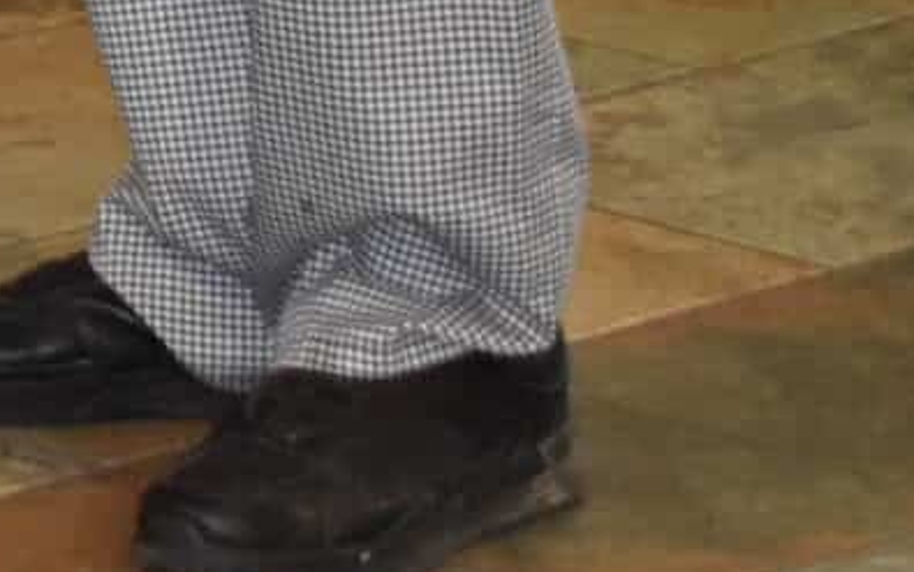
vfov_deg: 3.6
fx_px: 8613
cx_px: -2258
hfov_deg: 5.5
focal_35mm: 346
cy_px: -1616
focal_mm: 31
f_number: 4.2
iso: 1400
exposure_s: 1/125
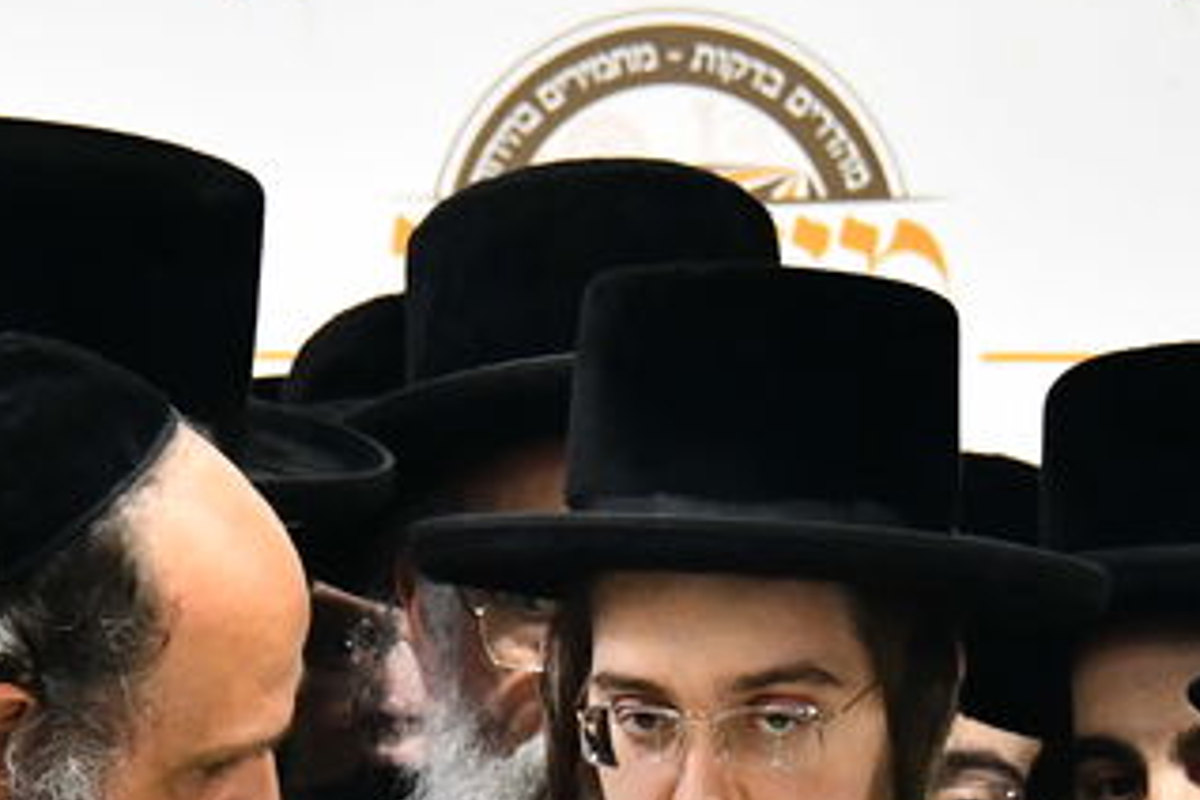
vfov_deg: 2.7
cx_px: 721
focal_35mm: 510
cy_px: 742
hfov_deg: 4.0
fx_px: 16999
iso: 2500
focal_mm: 116
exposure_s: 1/200
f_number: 5.6
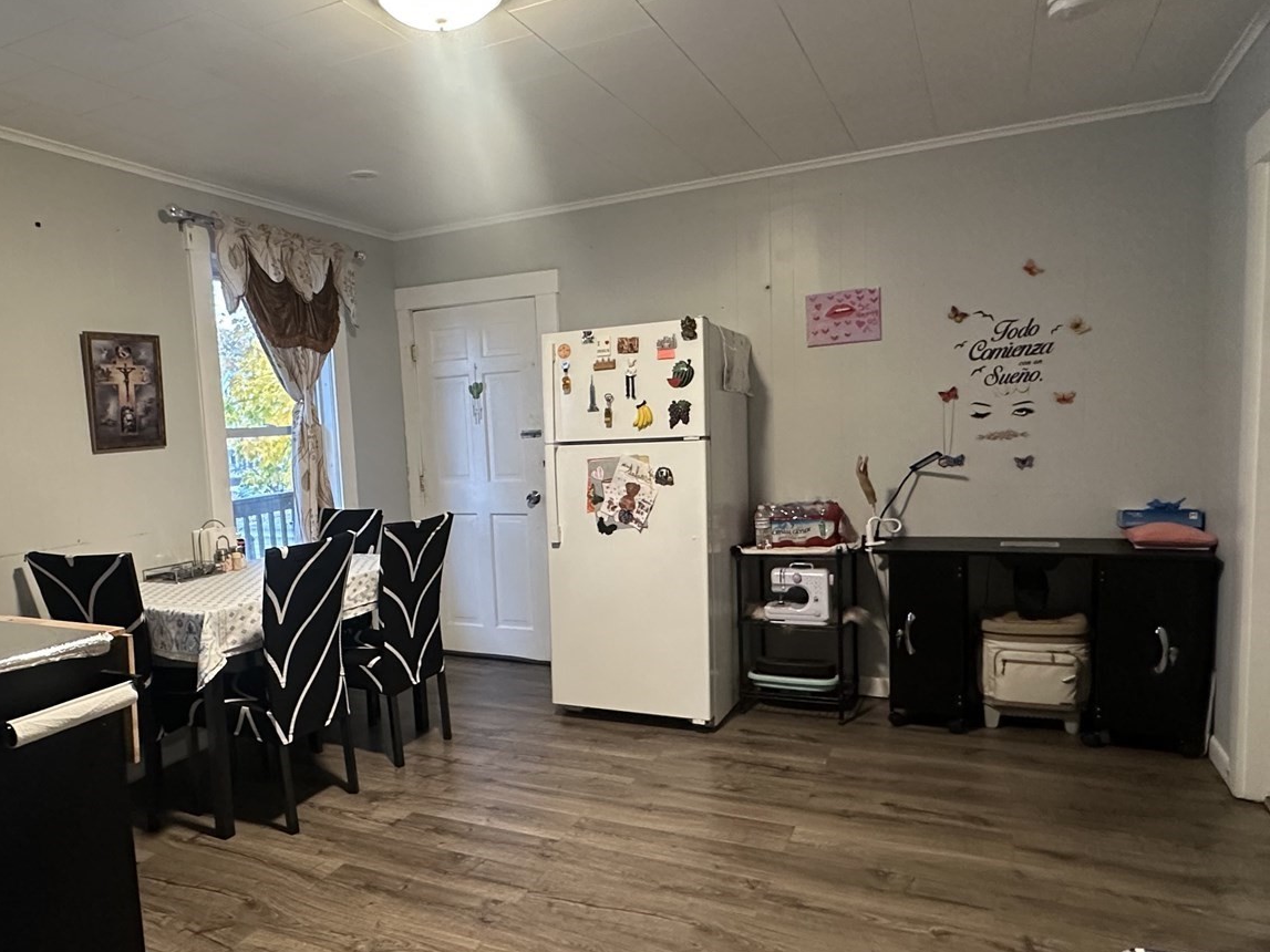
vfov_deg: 54.8
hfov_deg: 68.5
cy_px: 525
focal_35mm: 25
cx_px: 491
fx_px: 917
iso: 500
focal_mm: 2.22
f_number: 2.2
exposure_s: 1/60
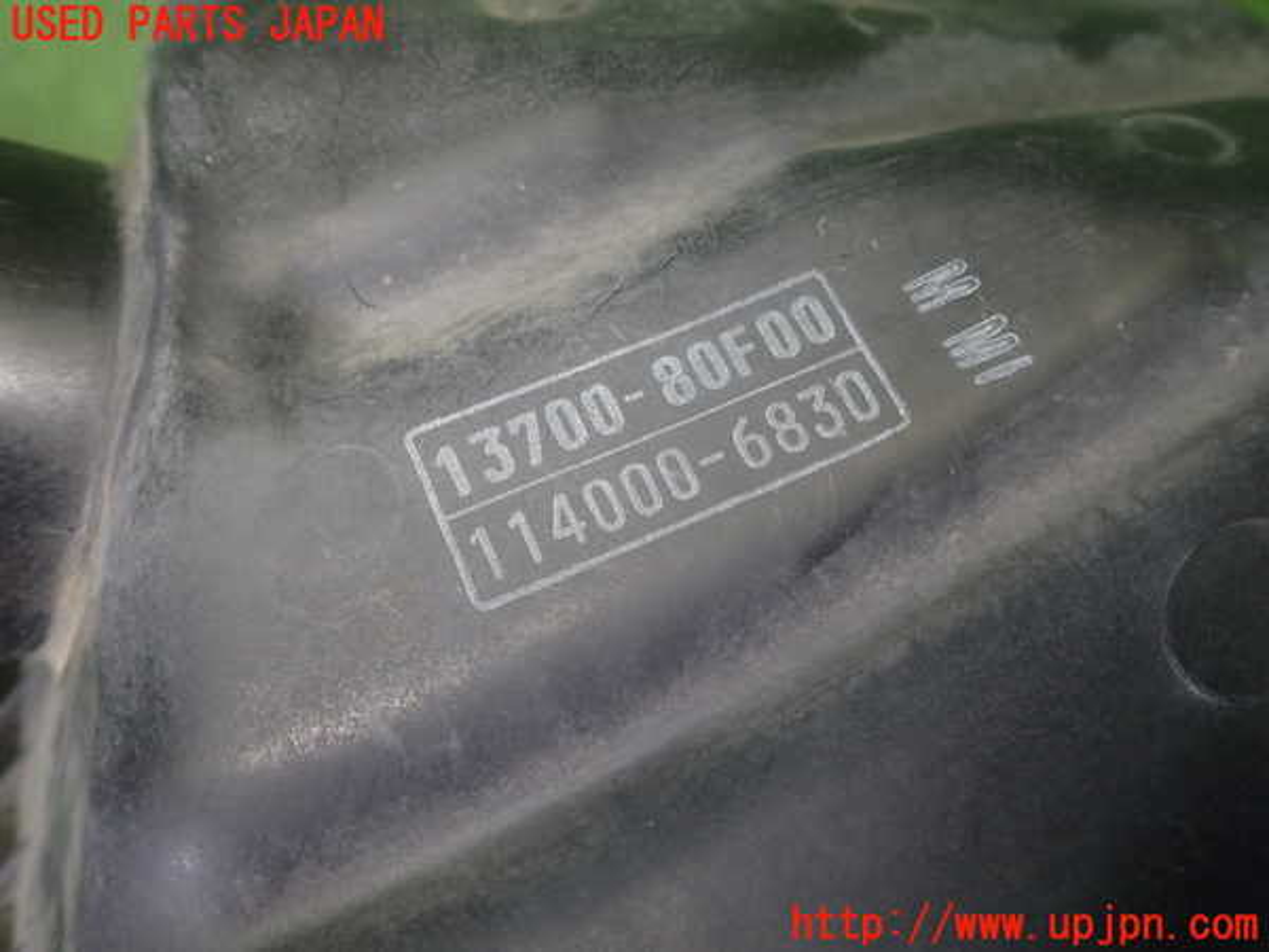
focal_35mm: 30
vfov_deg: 46.8
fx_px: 1100
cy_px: 476
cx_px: 634
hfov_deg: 60.0
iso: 200
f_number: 2.3
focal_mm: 5.4
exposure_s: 1/60
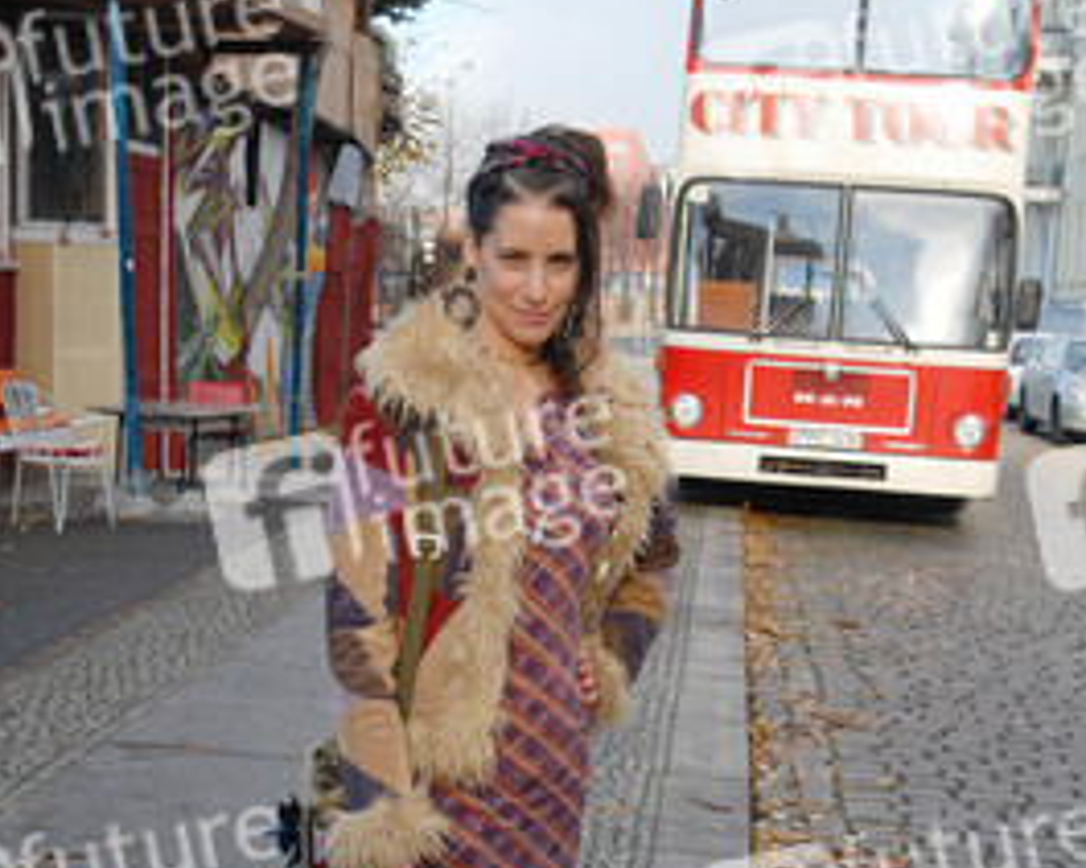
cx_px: 539
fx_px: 2056
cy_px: 699
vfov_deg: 23.5
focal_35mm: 64
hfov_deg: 29.6
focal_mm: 30
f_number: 6.3
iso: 200
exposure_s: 1/200
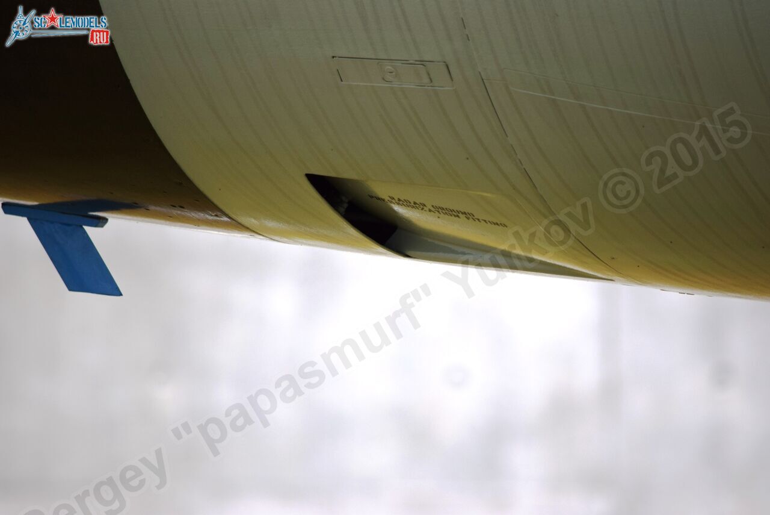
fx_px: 9630
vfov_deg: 3.1
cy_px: 258
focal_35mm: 450
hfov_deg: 4.6
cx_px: 385
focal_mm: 300
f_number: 5.6
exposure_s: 1/500
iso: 320
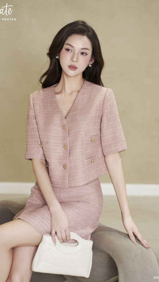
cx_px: 78
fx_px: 555
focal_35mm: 74
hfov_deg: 16.3
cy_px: 141
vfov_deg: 28.6
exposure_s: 1/100
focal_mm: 70
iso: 640
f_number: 2.8
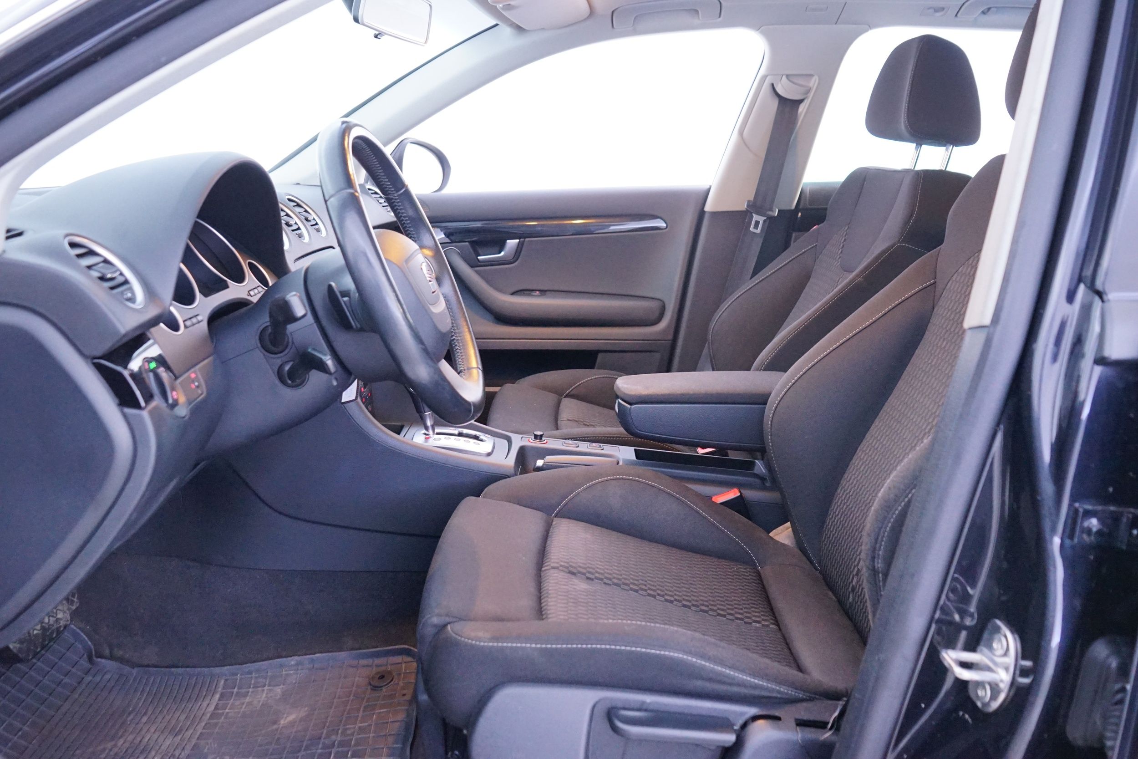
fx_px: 885
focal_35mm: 28
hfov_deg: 65.5
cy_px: 380
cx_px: 569
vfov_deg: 46.4
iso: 3200
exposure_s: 1/8
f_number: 5.6
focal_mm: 28
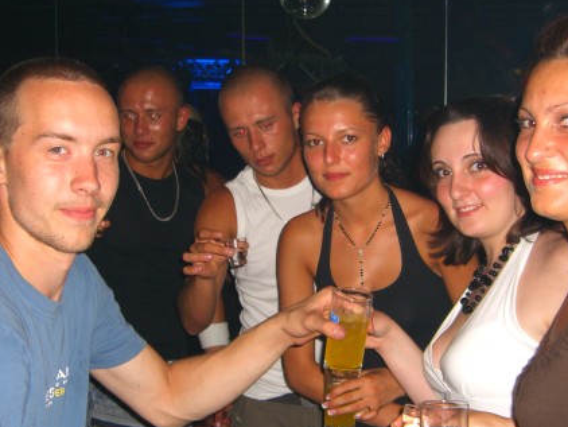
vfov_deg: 27.0
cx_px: 296
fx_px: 887
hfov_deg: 35.5
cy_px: 244
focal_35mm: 54
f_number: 2.8
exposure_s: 1/60
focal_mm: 7.9
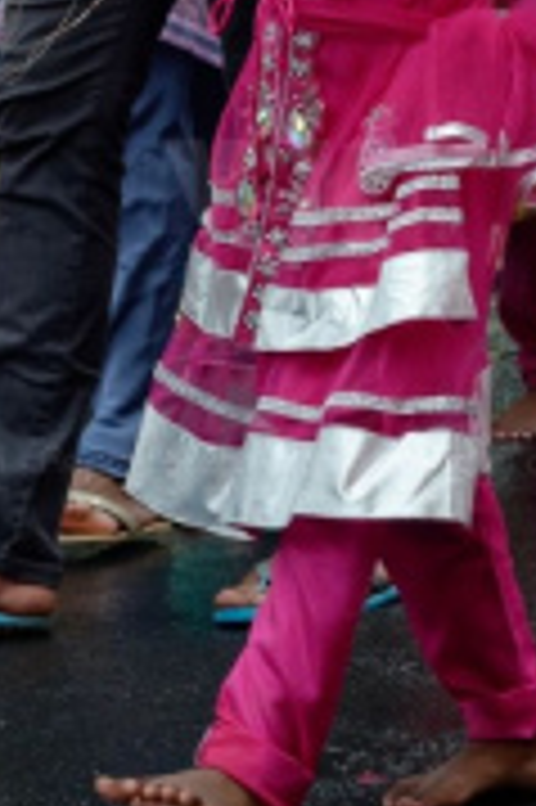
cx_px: 273
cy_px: -216
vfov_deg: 8.1
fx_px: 5616
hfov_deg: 5.5
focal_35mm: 251
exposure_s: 1/400
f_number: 6.3
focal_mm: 50
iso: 200
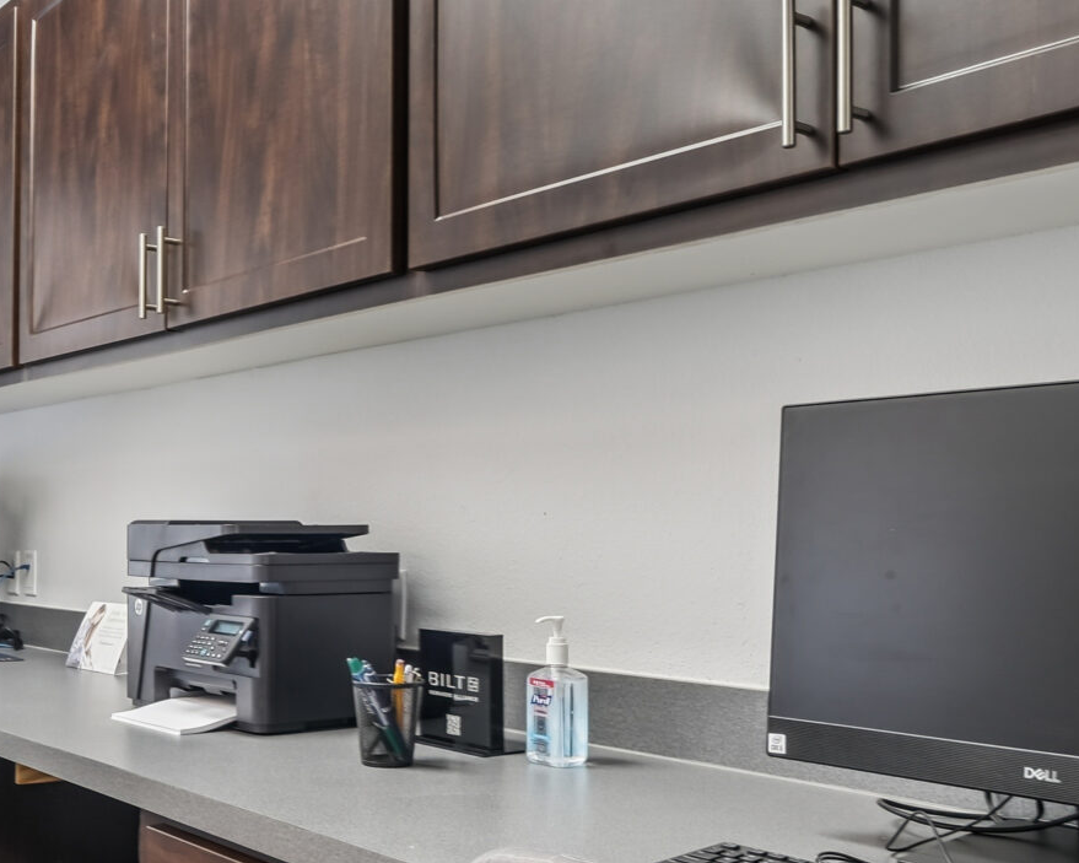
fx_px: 1309
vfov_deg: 36.2
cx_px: 347
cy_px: 557
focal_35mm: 41
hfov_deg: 44.1
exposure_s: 1.8
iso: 160
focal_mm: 10
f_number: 8
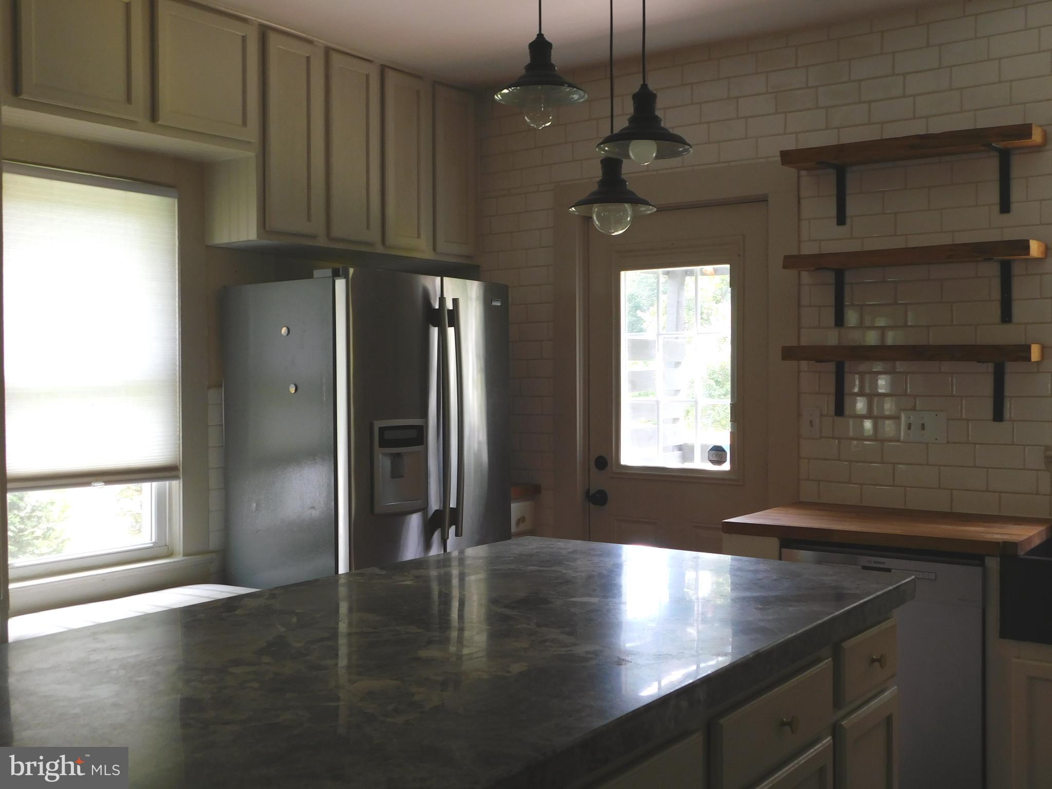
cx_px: 526
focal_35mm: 36
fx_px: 1094
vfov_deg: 39.7
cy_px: 394
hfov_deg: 51.4
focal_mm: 6.3
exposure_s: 1/40
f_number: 3.5
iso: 125
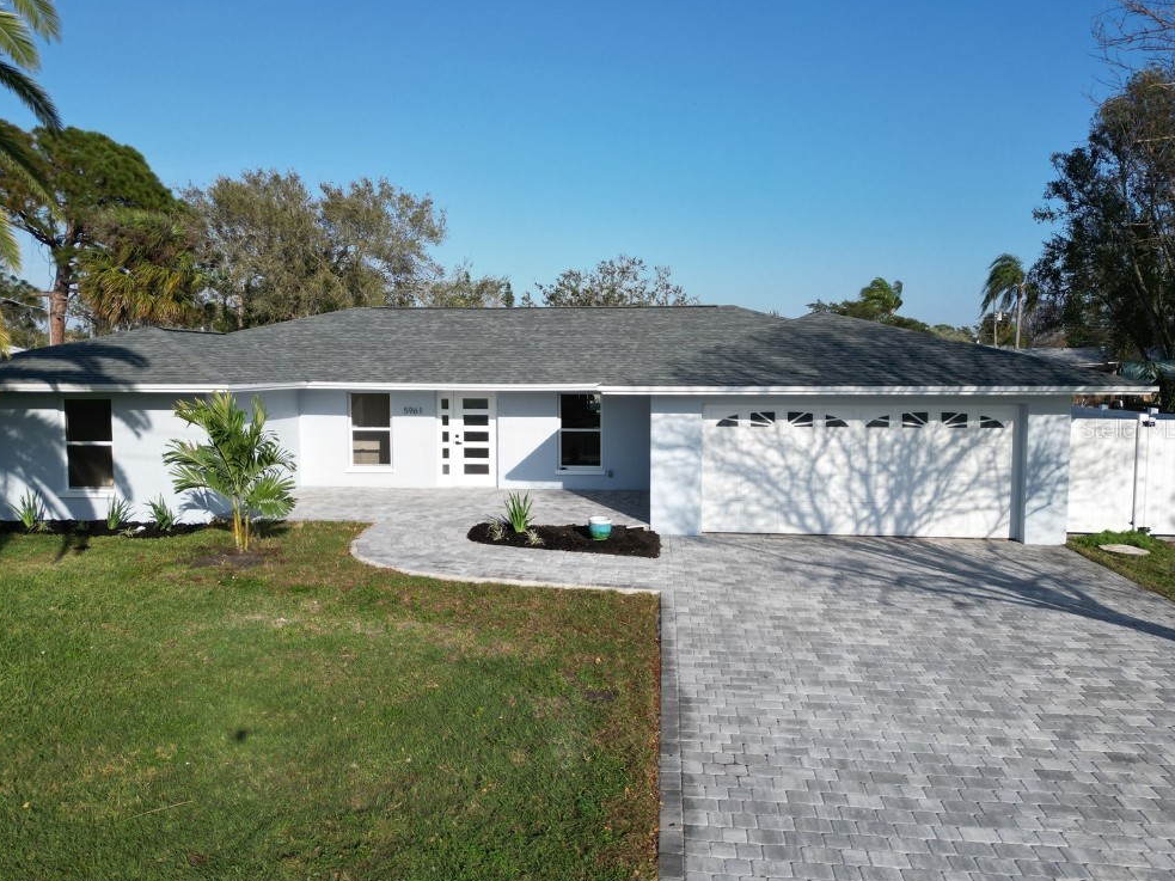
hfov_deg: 69.4
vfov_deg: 54.9
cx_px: 582
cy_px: 428
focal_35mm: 25
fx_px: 848
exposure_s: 1/3200
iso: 130
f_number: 1.7
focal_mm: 6.72
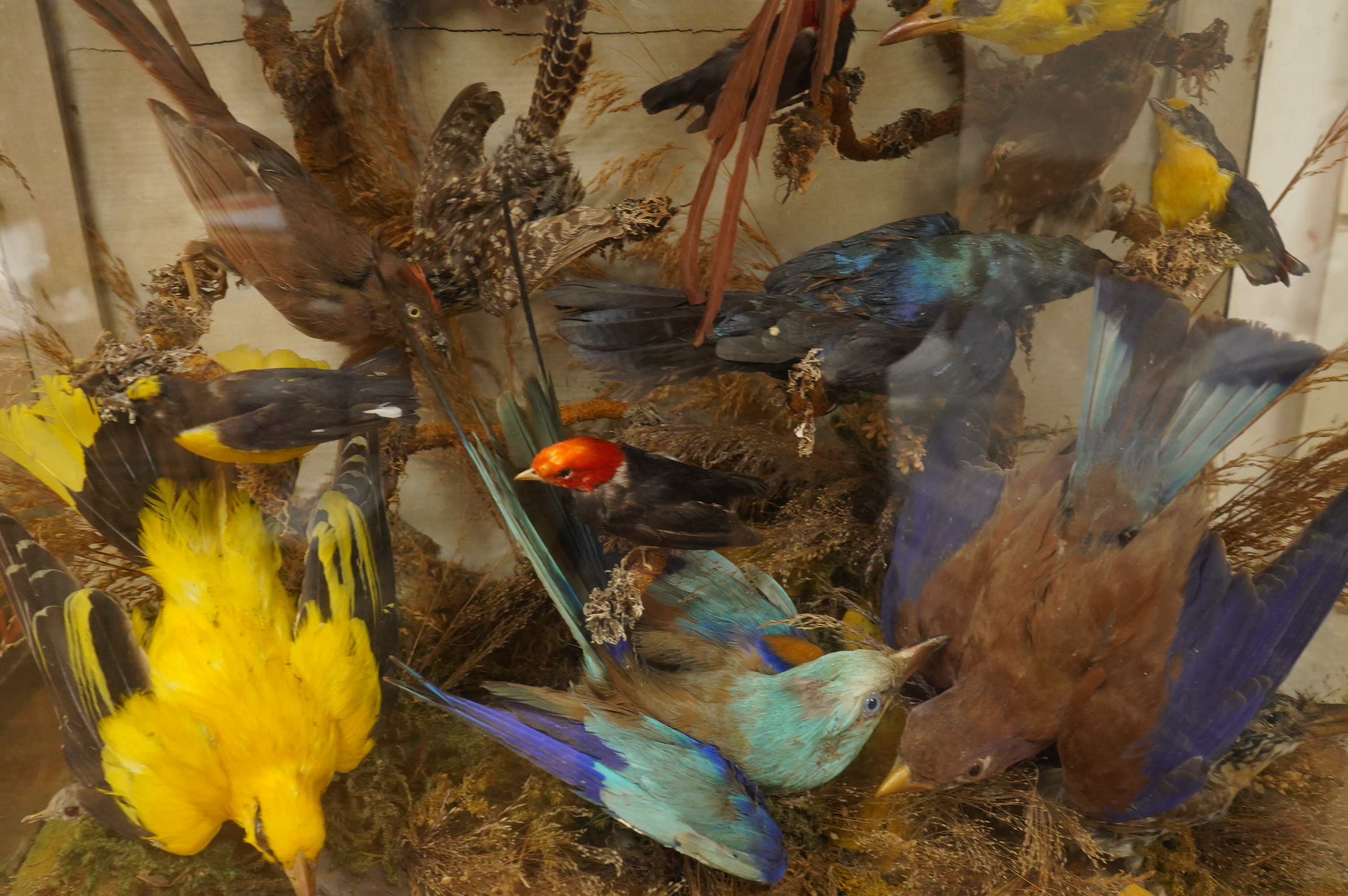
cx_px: 674
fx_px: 1048
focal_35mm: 28
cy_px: 448
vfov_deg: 46.3
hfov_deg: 65.5
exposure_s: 1/60
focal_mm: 28
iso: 4000
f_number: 8
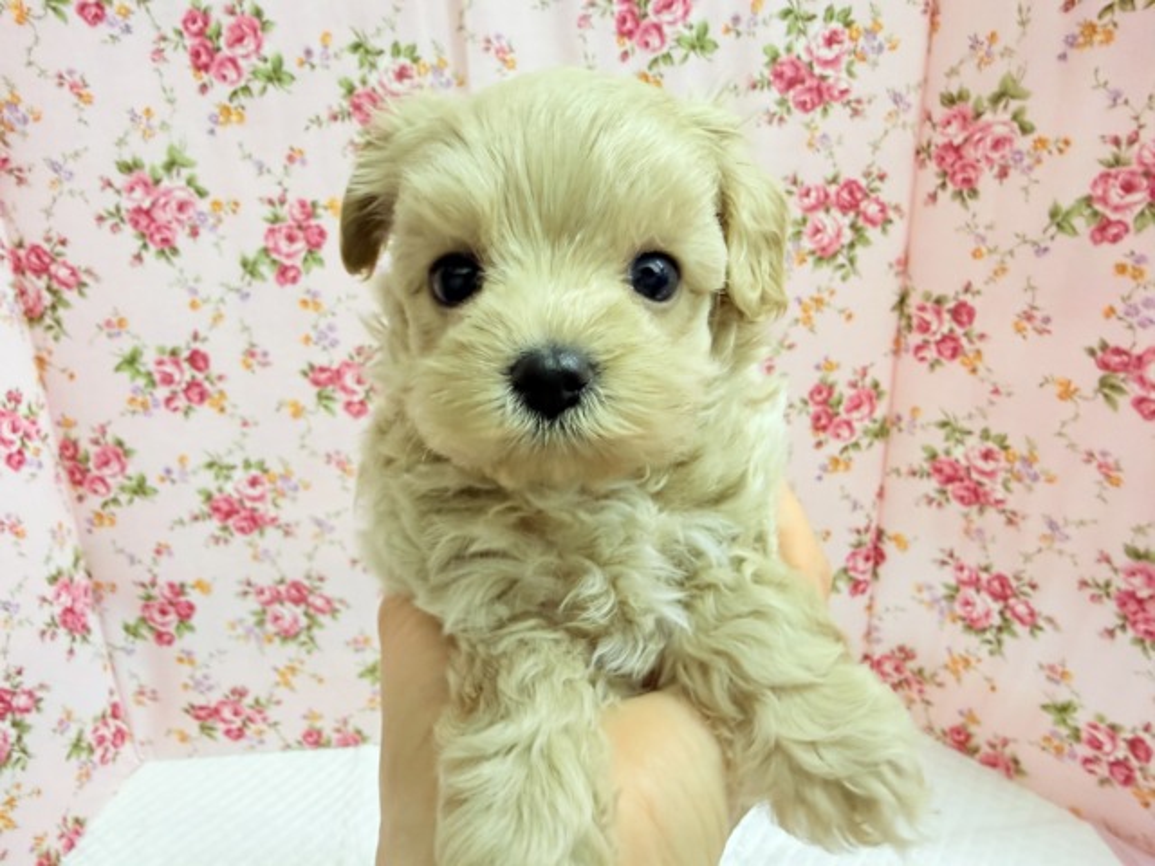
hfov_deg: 71.6
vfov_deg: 56.8
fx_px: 801
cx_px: 578
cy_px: 433
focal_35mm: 24
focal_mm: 2.22
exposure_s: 1/100
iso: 250
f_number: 2.2
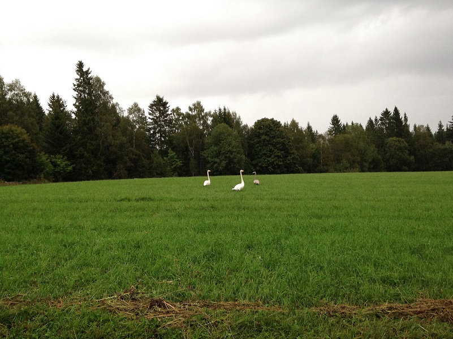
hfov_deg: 55.4
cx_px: 226
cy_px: 170
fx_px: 432
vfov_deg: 42.9
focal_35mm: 33
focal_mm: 4.12
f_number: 2.4
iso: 100
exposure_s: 1/120
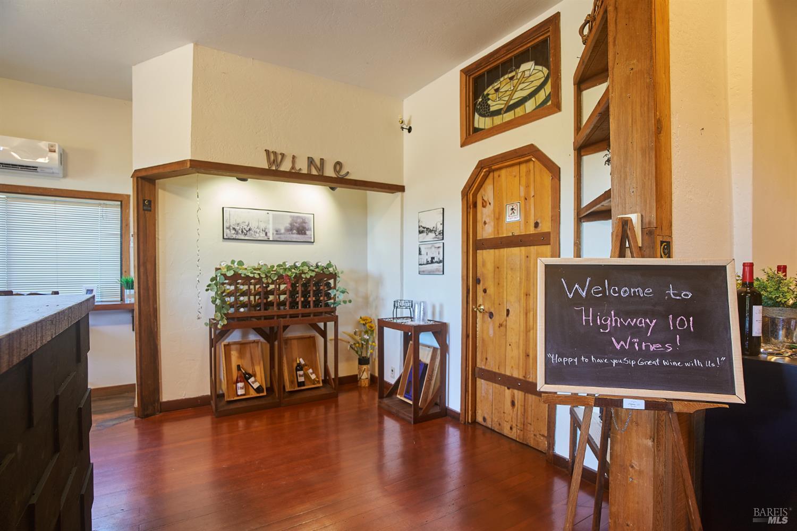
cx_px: 398
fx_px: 376
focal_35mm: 17
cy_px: 266
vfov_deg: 70.4
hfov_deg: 93.3
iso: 400
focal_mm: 17
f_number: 4
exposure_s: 1/4
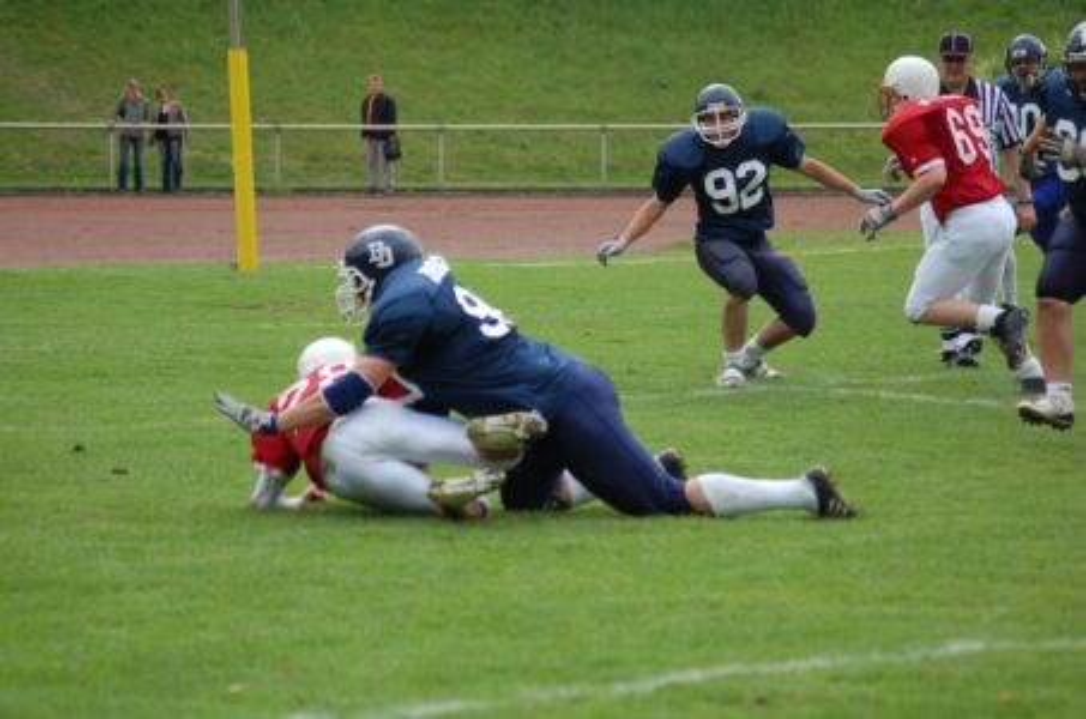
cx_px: 543
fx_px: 5419
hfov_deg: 11.4
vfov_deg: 7.6
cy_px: 360
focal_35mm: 180
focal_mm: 120
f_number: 4.2
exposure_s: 1/1000
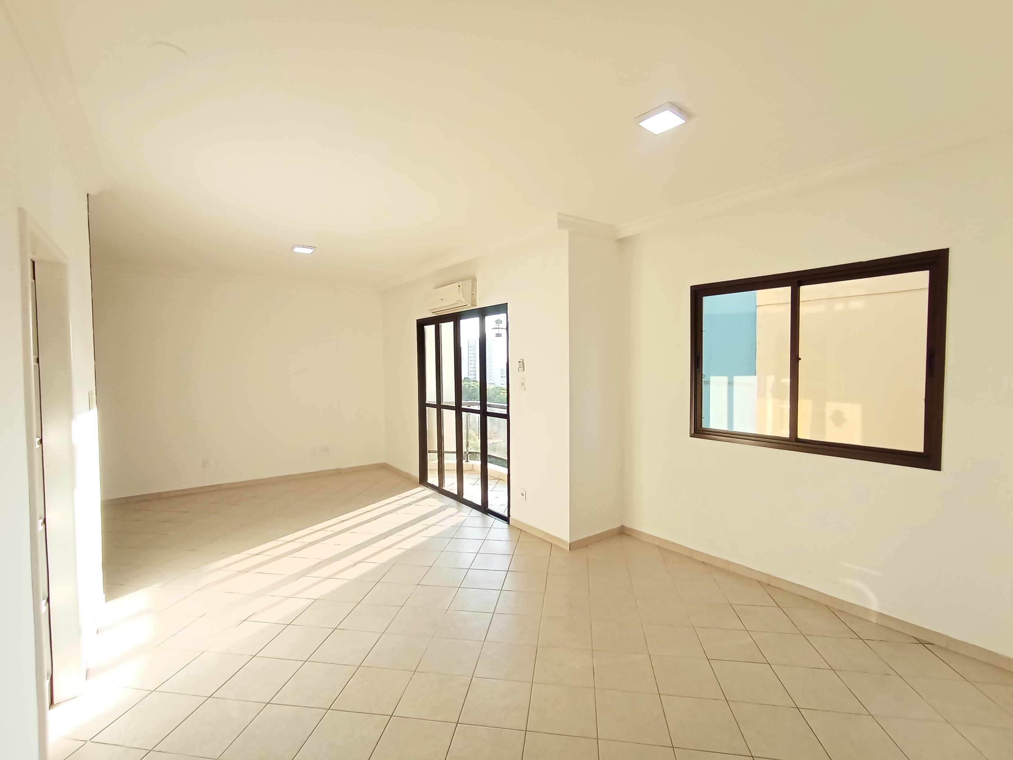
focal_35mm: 16
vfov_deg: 78.1
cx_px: 506
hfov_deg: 94.5
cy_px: 380
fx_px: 468
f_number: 2.2
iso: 50
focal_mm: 1.65
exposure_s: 1/134
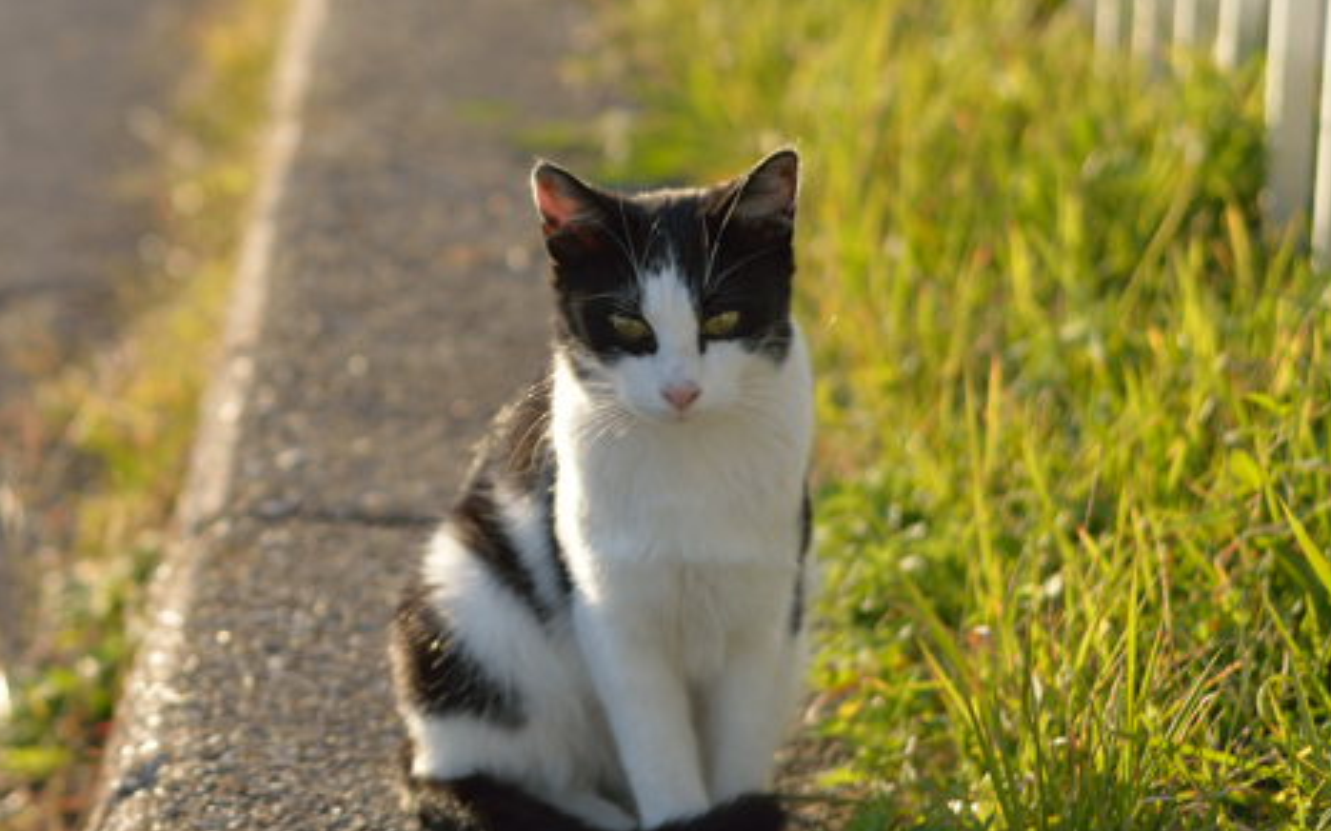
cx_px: 89
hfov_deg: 18.3
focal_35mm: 112
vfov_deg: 11.6
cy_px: 96
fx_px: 4062
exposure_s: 1/800
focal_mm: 50
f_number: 2.8
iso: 100
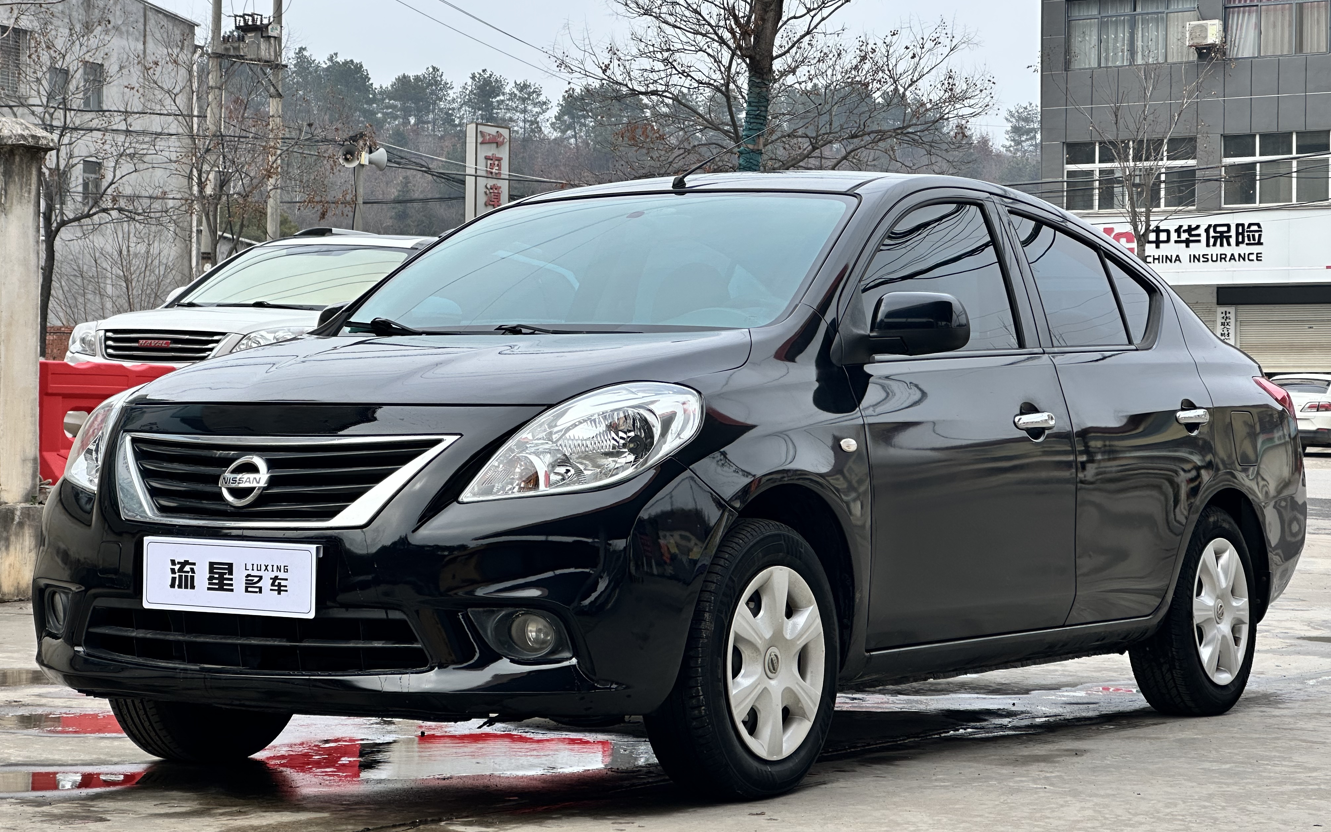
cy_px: 369
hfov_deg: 25.2
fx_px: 2974
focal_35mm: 82
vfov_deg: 15.9
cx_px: 663
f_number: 2.8
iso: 32
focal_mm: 9
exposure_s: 1/453
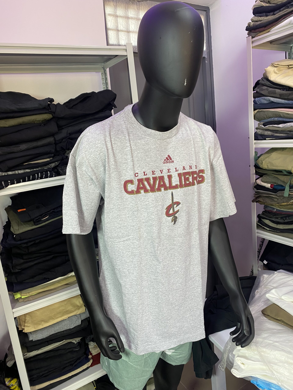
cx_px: 146
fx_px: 293
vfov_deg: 67.3
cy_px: 195
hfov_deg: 53.1
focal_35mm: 26
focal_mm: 4.25
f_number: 1.8
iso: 64
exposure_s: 1/50
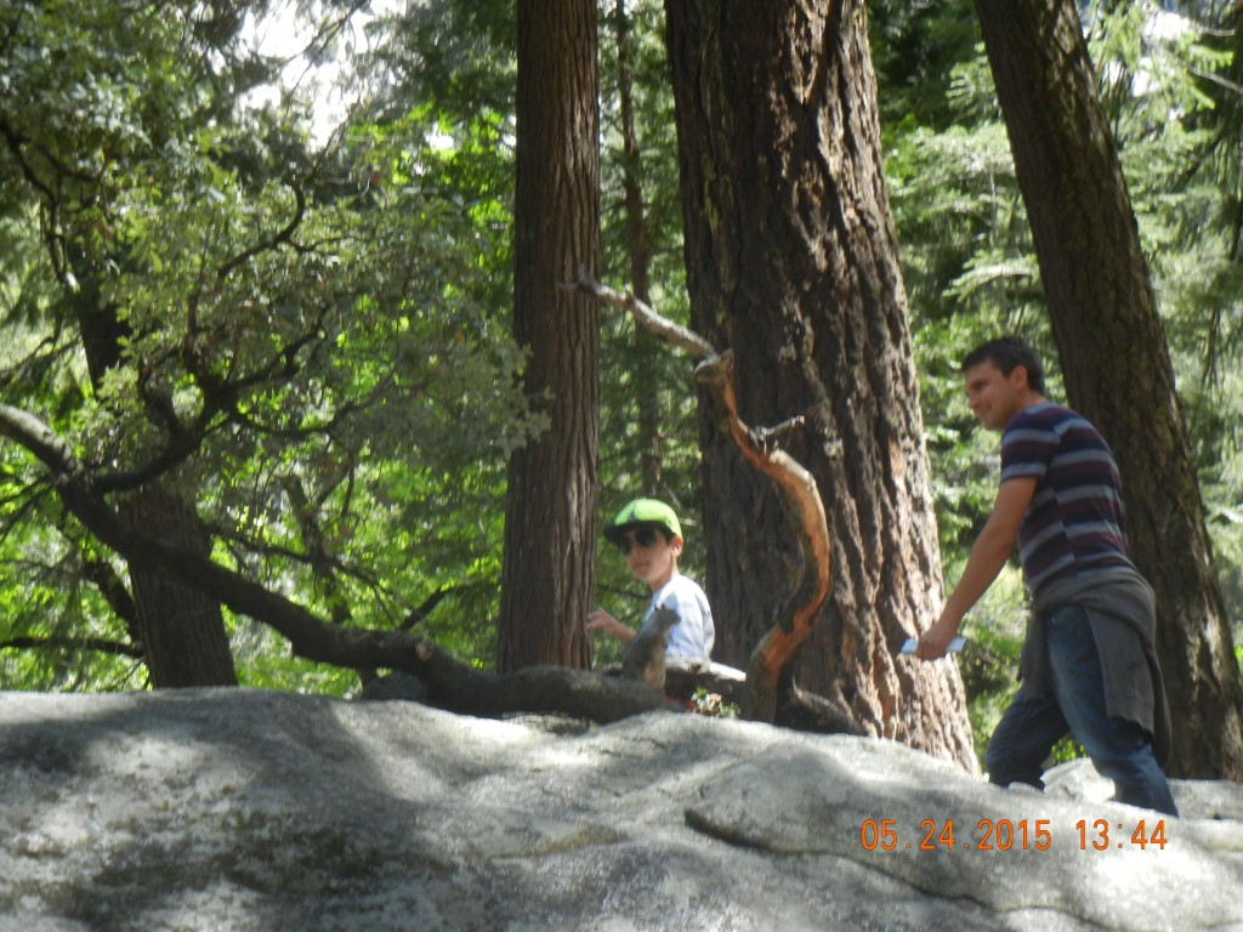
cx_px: 622
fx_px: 3663
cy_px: 466
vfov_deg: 14.5
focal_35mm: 102
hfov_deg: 19.3
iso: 160
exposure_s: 1/90
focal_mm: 18.3
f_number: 4.5
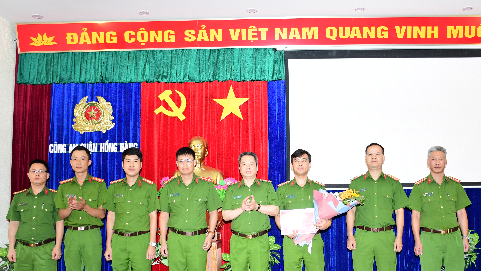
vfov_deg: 29.5
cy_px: 179
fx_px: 510
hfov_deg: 50.1
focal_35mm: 40
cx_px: 293
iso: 800
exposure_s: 1/200
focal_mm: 20
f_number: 3.5
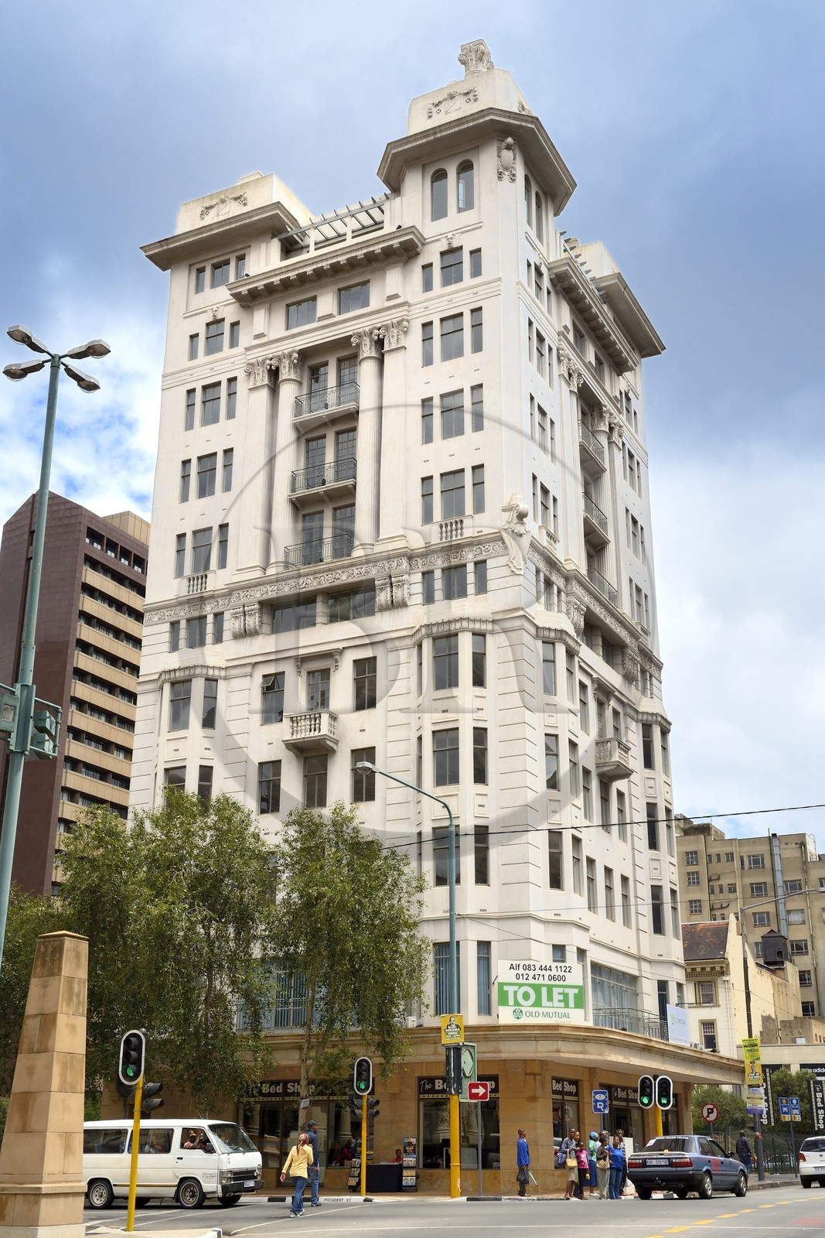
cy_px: 619
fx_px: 1237
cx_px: 412
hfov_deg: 36.9
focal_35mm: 36
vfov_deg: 53.1
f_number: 11
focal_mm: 36
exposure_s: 1/320
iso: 200
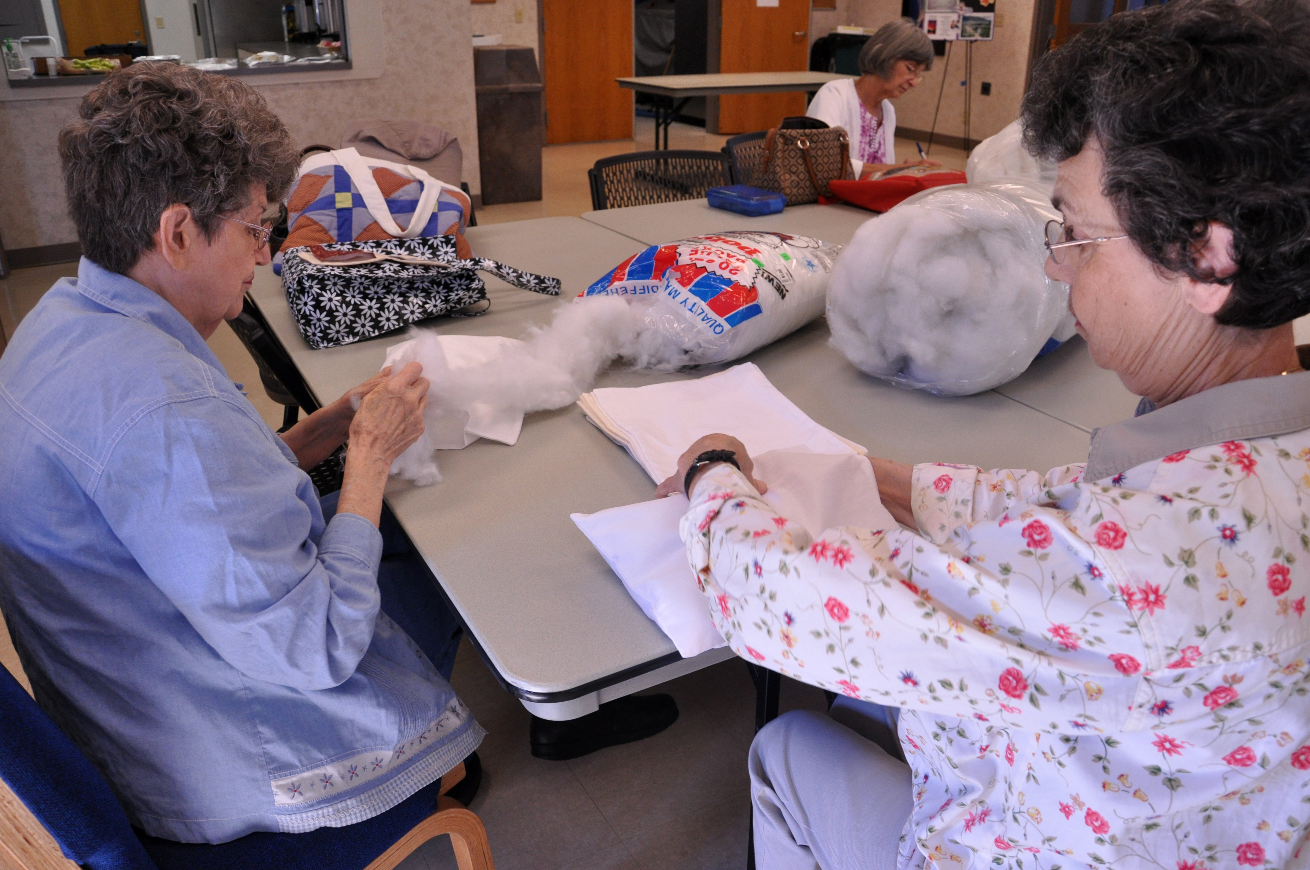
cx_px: 655
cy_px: 435
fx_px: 981
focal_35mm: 27
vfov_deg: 47.8
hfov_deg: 67.4
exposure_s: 1/160
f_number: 5.6
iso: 800
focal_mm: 18
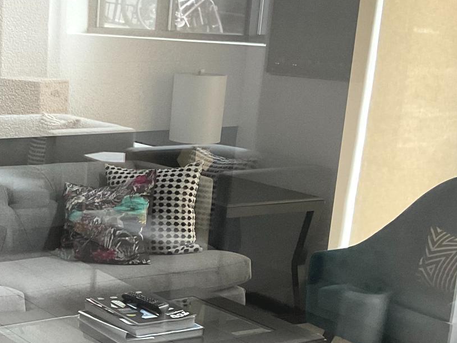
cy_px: 295
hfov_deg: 25.4
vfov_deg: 19.8
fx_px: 963
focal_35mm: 73
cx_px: 4
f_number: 1.8
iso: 320
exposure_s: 1/30
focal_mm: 3
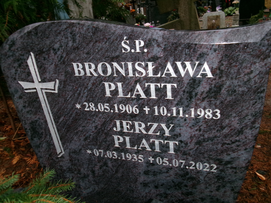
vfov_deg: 49.7
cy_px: 102
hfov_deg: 63.4
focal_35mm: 28
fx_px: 219
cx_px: 136
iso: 200
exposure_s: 1/34
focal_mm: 5.1
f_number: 3.9
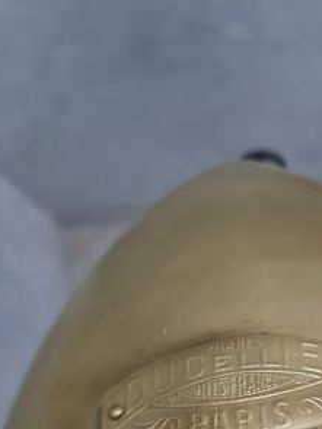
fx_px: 632
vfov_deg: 34.9
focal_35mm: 51
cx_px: 296
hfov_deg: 27.5
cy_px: 401
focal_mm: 7
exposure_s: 1/50
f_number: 1.8
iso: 640
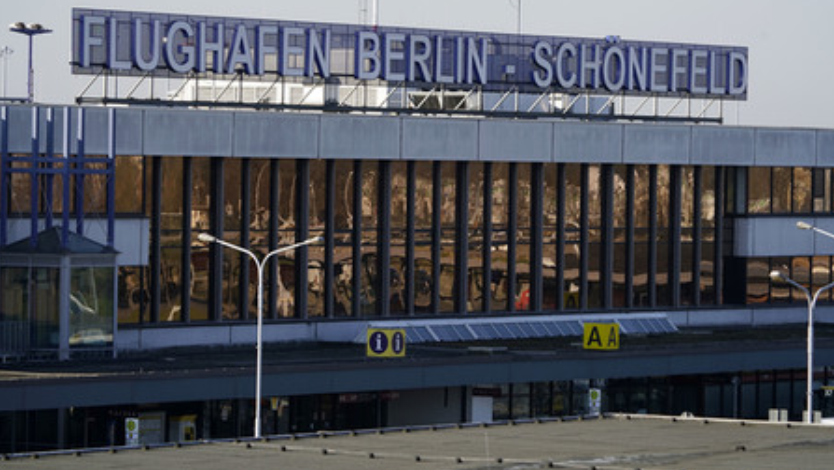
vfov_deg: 5.8
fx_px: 4669
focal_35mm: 211
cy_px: 196
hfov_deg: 10.2
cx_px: 417
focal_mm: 200
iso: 640
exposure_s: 1/1250
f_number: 7.1
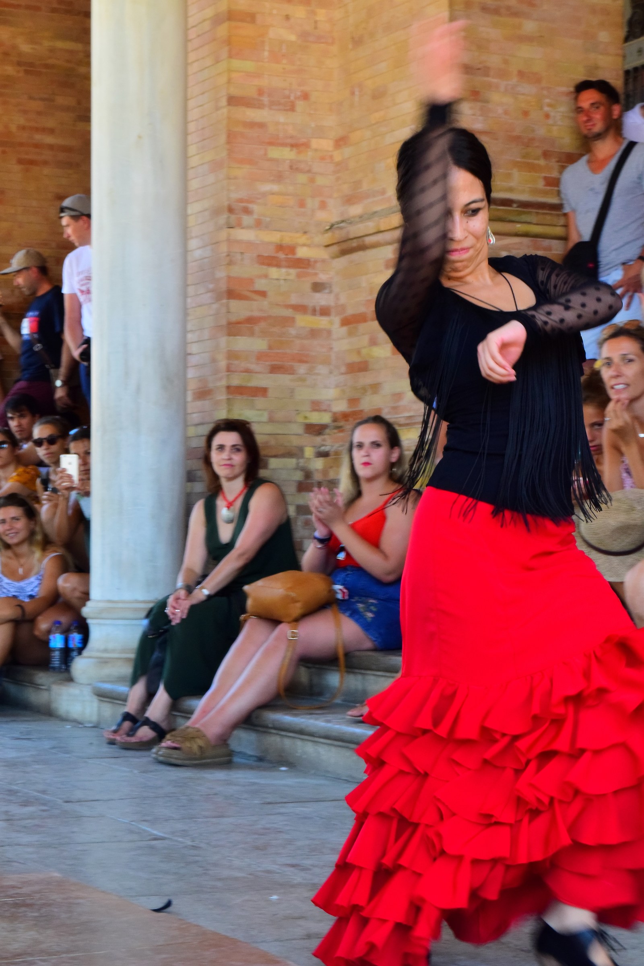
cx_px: 322
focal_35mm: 82
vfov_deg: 24.6
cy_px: 483
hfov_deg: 16.6
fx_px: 2214
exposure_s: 1/100
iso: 1600
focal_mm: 55
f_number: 22
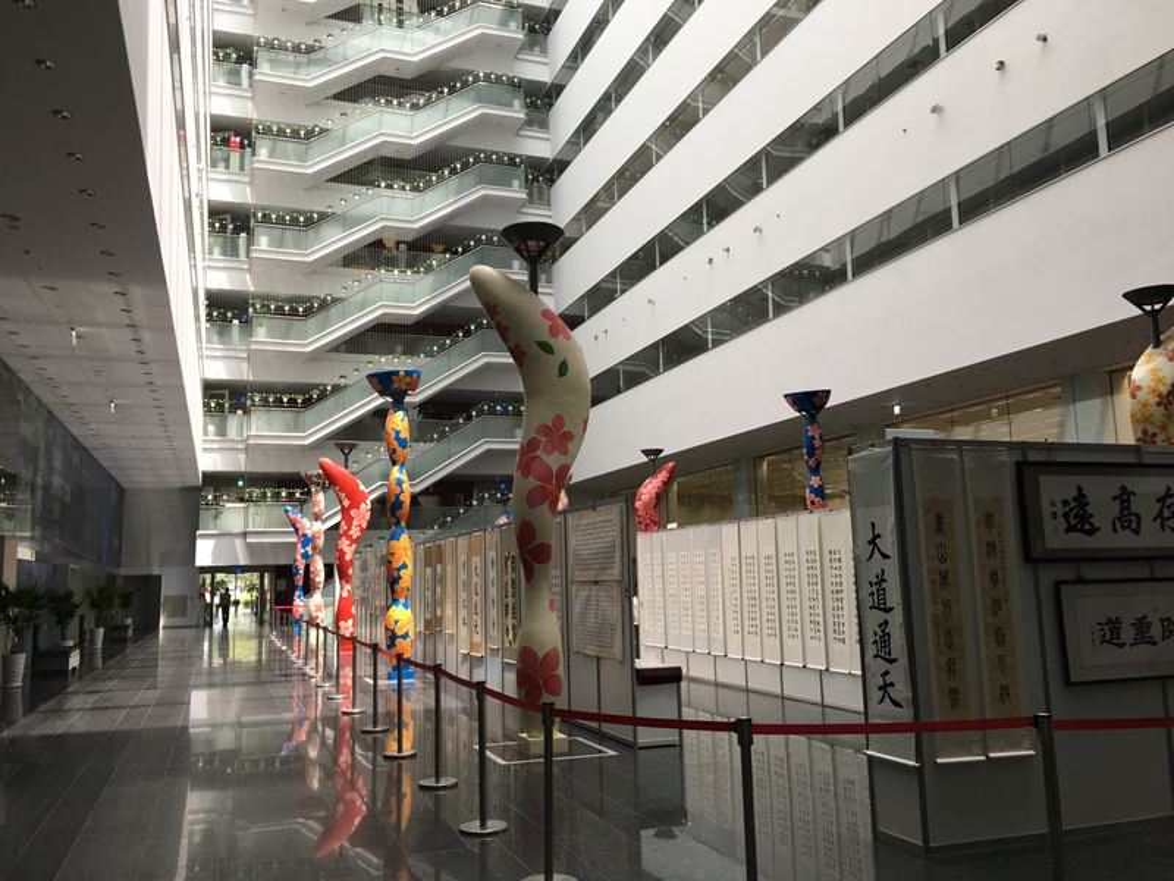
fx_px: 984
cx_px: 587
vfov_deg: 48.2
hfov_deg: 61.7
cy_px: 440
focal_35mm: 29
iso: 40
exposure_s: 1/120
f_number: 2.2
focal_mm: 4.15
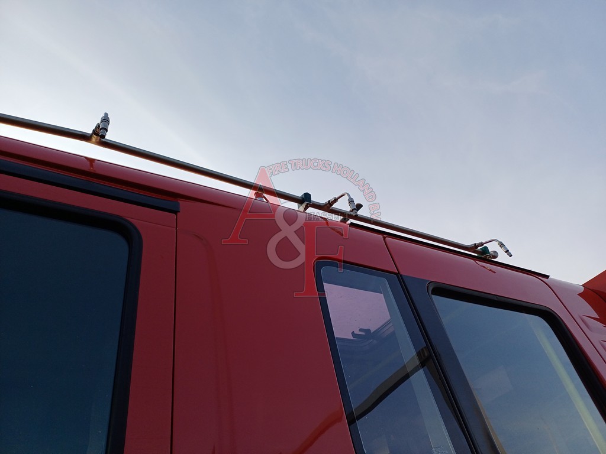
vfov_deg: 54.9
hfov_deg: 69.4
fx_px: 438
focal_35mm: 25
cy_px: 227
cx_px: 303
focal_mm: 4.65
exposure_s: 1/522
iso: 50
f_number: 1.8
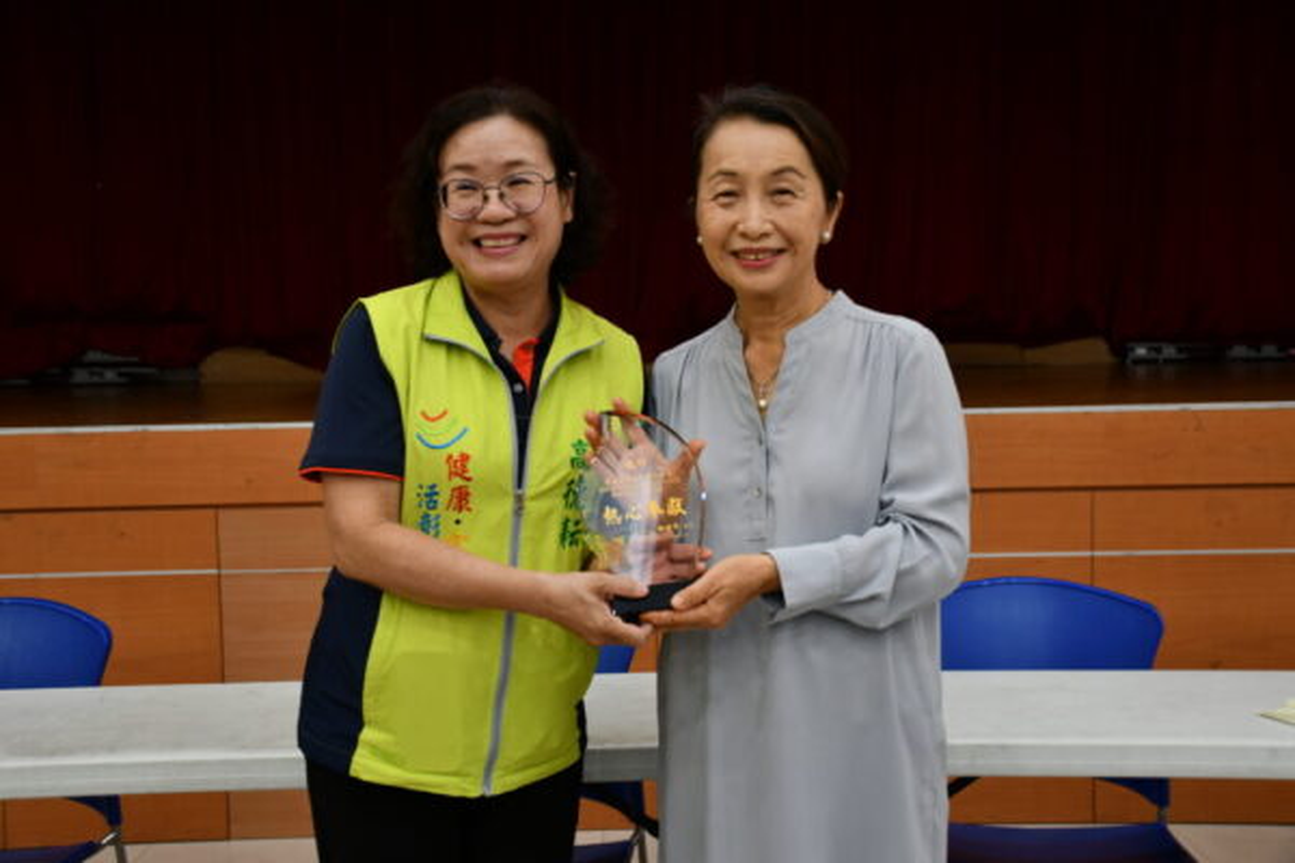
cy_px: 432
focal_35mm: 40
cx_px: 648
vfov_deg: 33.4
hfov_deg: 48.5
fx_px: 1439
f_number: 4
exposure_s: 1/40
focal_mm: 27
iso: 500
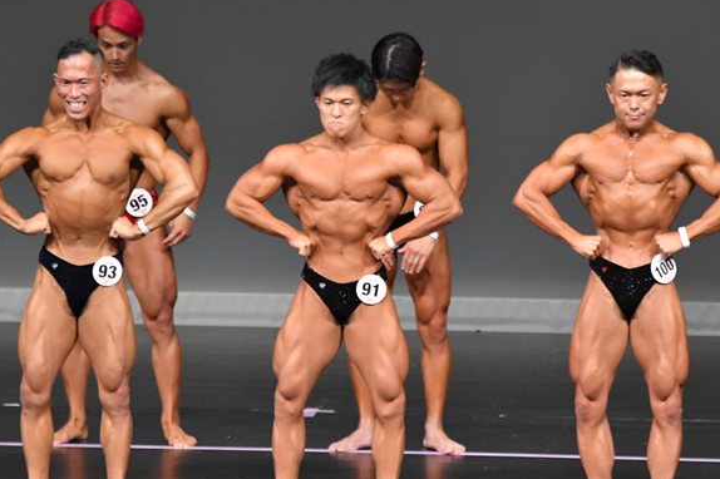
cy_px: 308
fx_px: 8495
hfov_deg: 4.9
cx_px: 363
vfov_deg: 3.2
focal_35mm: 425
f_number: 5.6
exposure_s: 1/400
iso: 5000
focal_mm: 210
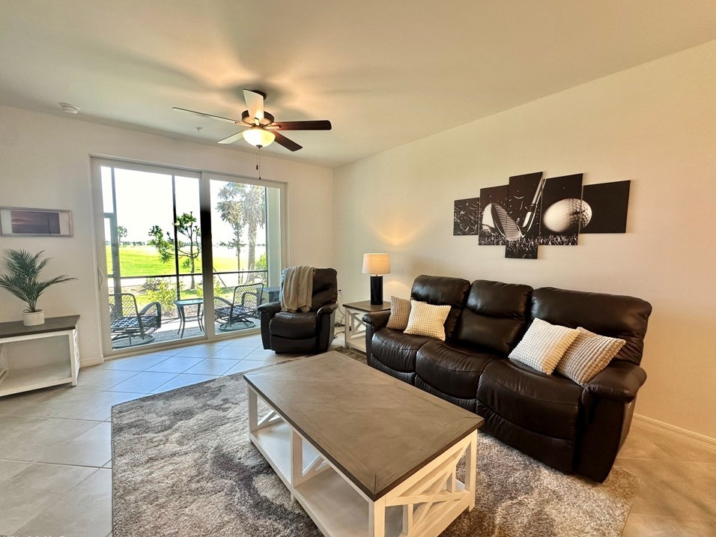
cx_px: 359
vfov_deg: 81.7
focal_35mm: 15
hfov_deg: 98.2
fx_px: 310
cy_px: 272
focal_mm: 2.22
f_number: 2.2
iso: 160
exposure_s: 1/120
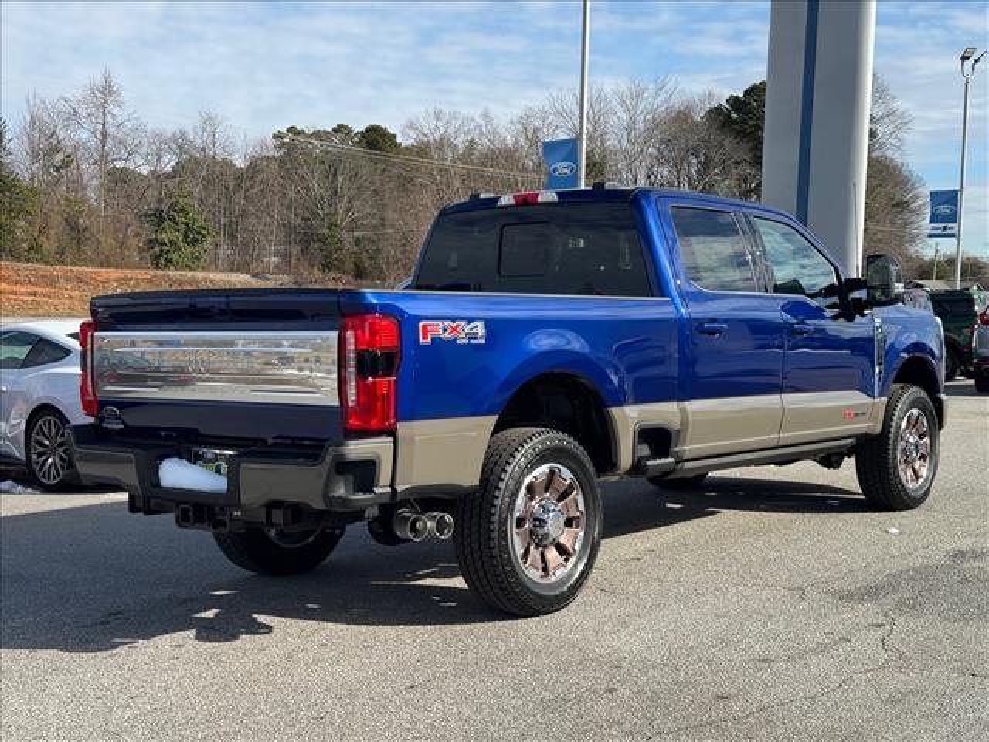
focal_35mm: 48
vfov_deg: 30.3
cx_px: 494
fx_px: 1371
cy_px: 371
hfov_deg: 39.7
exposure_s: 1/2959
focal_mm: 6.76
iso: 64
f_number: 1.78
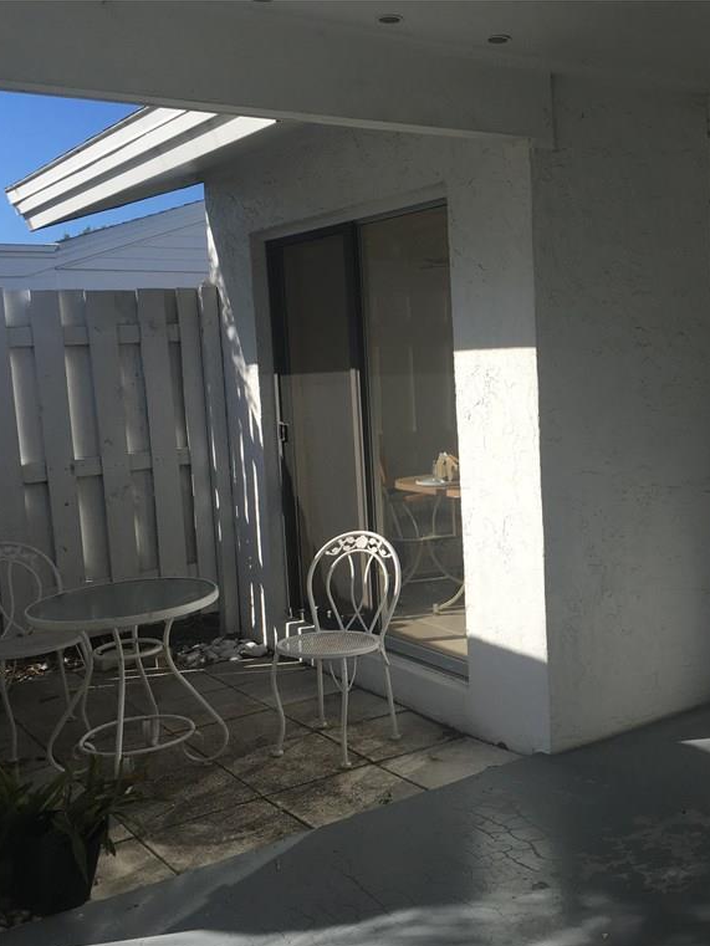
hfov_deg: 36.2
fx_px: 1066
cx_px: 502
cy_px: 476
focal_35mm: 39
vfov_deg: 47.9
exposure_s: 1/1603
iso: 25
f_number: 2.2
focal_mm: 4.15
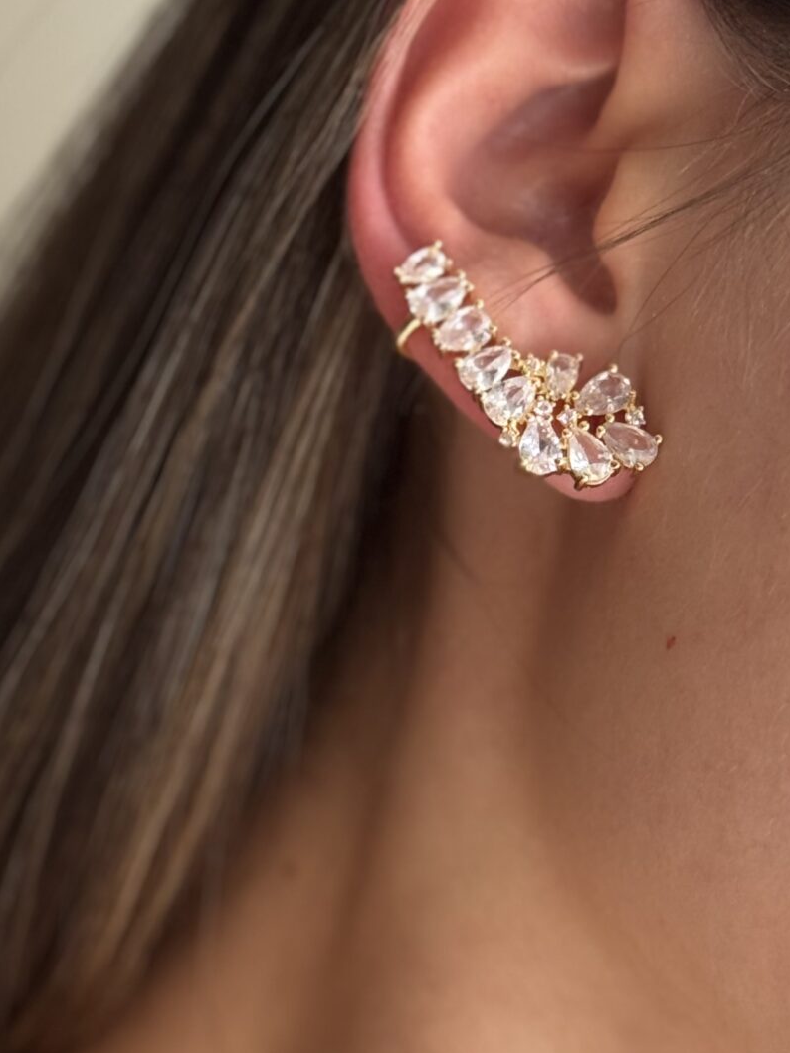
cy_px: 763
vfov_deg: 16.9
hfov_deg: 12.8
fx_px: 3530
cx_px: 316
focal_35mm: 116
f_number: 1.78
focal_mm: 6.76
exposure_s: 1/114
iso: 100
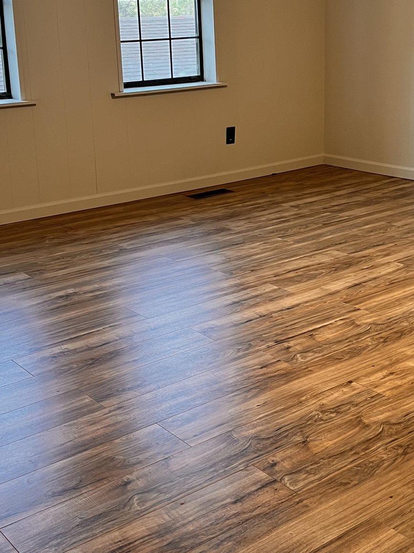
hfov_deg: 28.0
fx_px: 829
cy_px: 192
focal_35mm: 52
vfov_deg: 36.5
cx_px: 229
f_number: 1.5
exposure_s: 1/60
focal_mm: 5.7
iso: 80
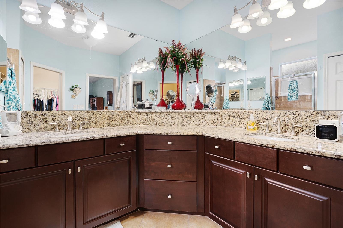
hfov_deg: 96.7
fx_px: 152
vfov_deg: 73.7
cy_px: 114
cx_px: 172
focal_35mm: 16
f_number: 8
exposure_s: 1/1.67
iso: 400
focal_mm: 16
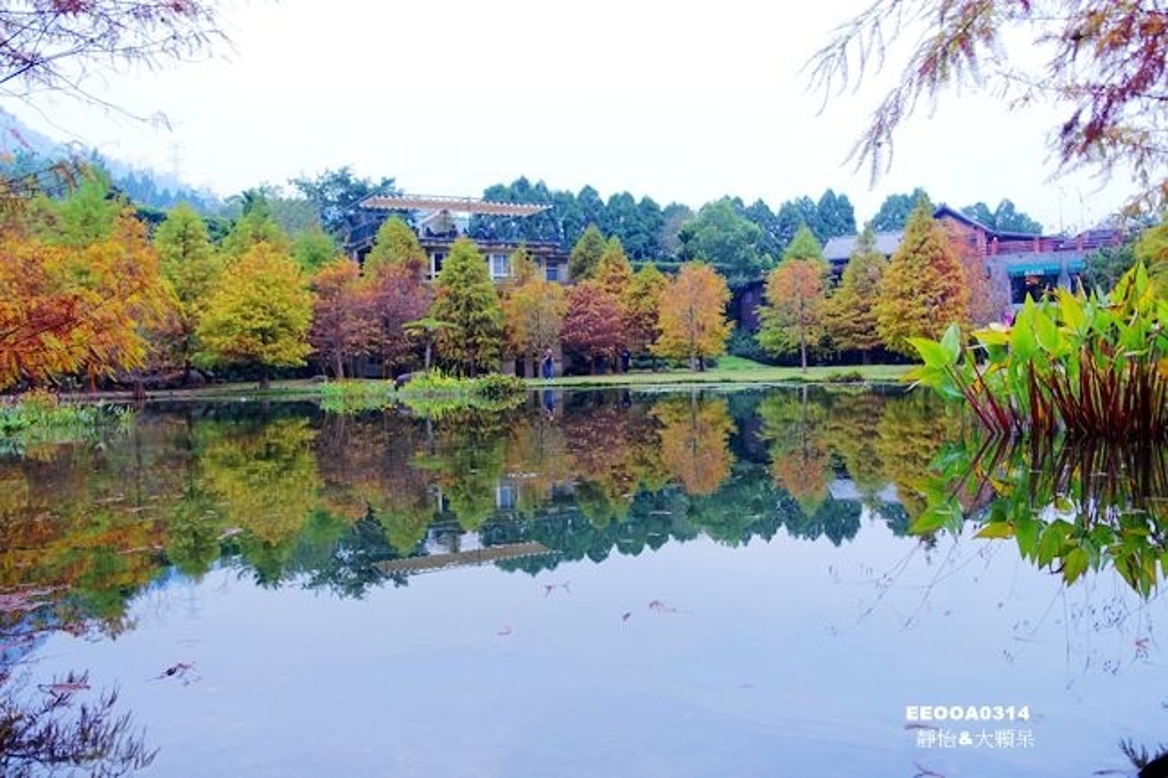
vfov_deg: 43.6
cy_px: 389
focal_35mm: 30
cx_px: 584
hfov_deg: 61.9
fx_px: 973
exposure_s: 1/30
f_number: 2.5
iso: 125
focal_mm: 11
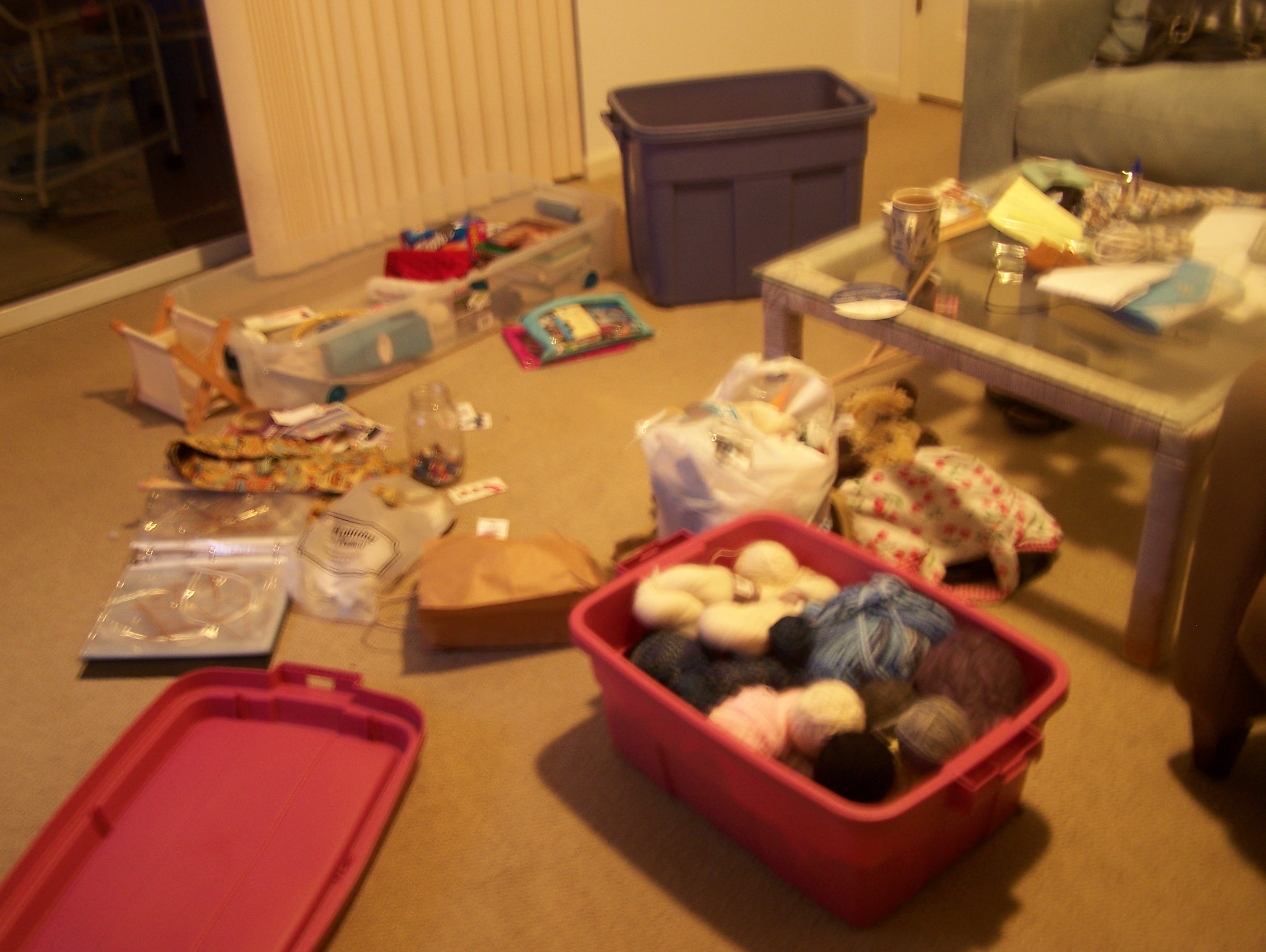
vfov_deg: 37.8
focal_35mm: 38
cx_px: 633
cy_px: 476
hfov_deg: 48.9
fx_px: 1391
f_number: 2.8
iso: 80
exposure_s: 1/2
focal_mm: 6.3
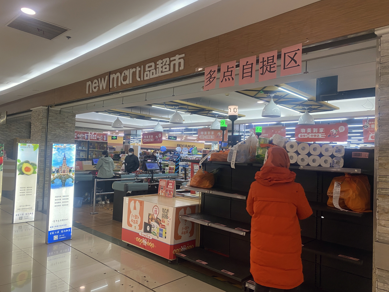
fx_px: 292
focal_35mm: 26
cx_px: 194
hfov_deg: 67.3
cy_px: 146
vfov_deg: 53.1
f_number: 1.8
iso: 80
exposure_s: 1/50
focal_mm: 4.25
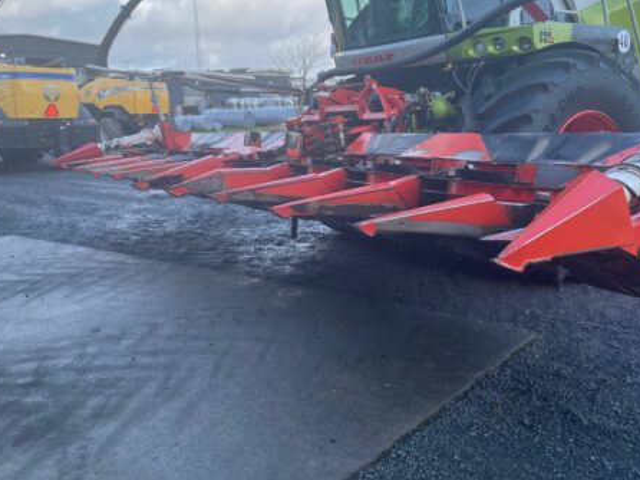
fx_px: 647
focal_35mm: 35
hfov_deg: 52.3
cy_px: 184
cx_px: 387
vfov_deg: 40.4
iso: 32
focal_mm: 4.2
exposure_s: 1/530
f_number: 1.6
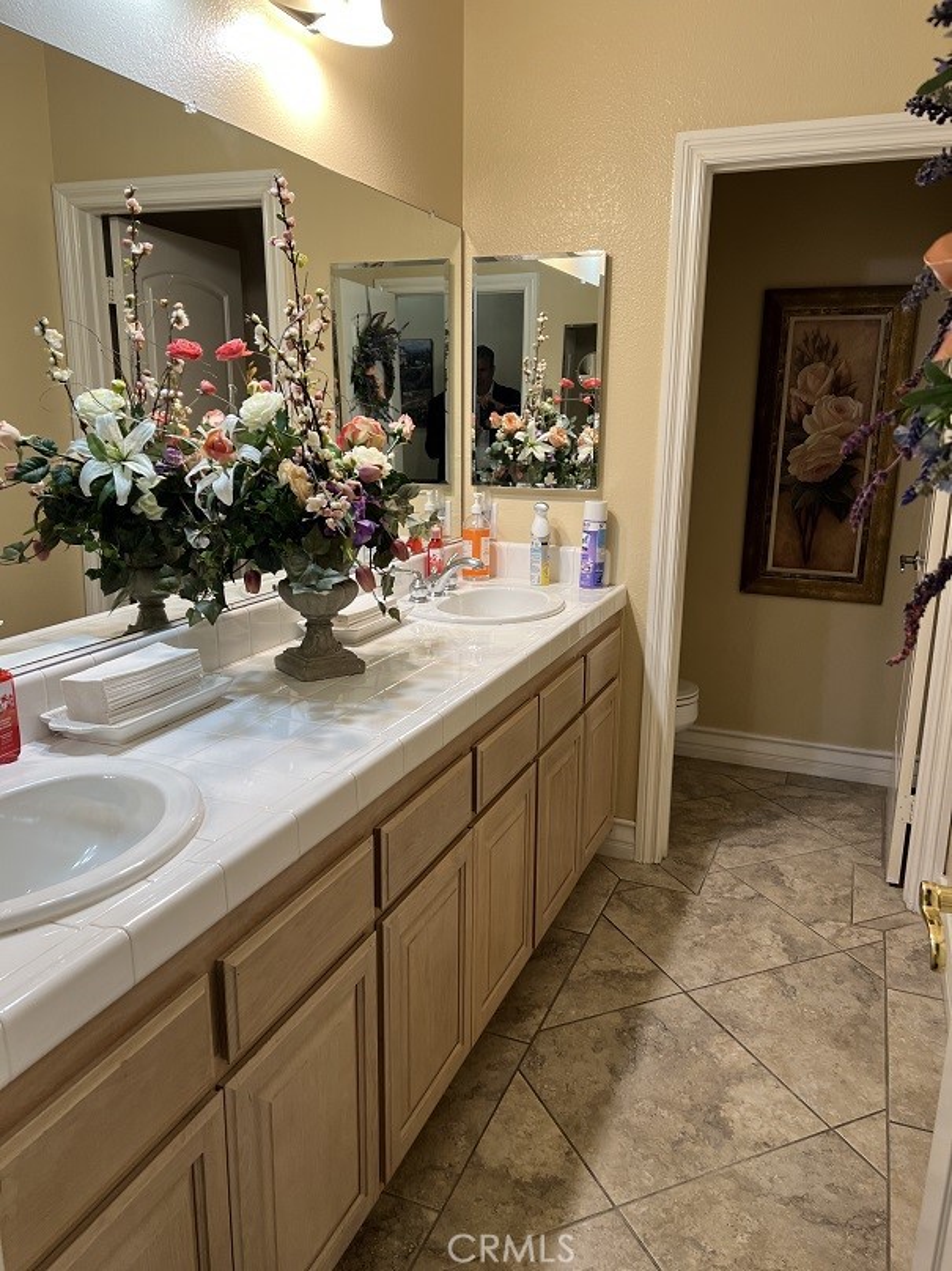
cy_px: 636
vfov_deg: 67.3
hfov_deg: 53.1
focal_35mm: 26
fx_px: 954
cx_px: 476
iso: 64
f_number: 1.5
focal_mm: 5.7
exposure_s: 1/60
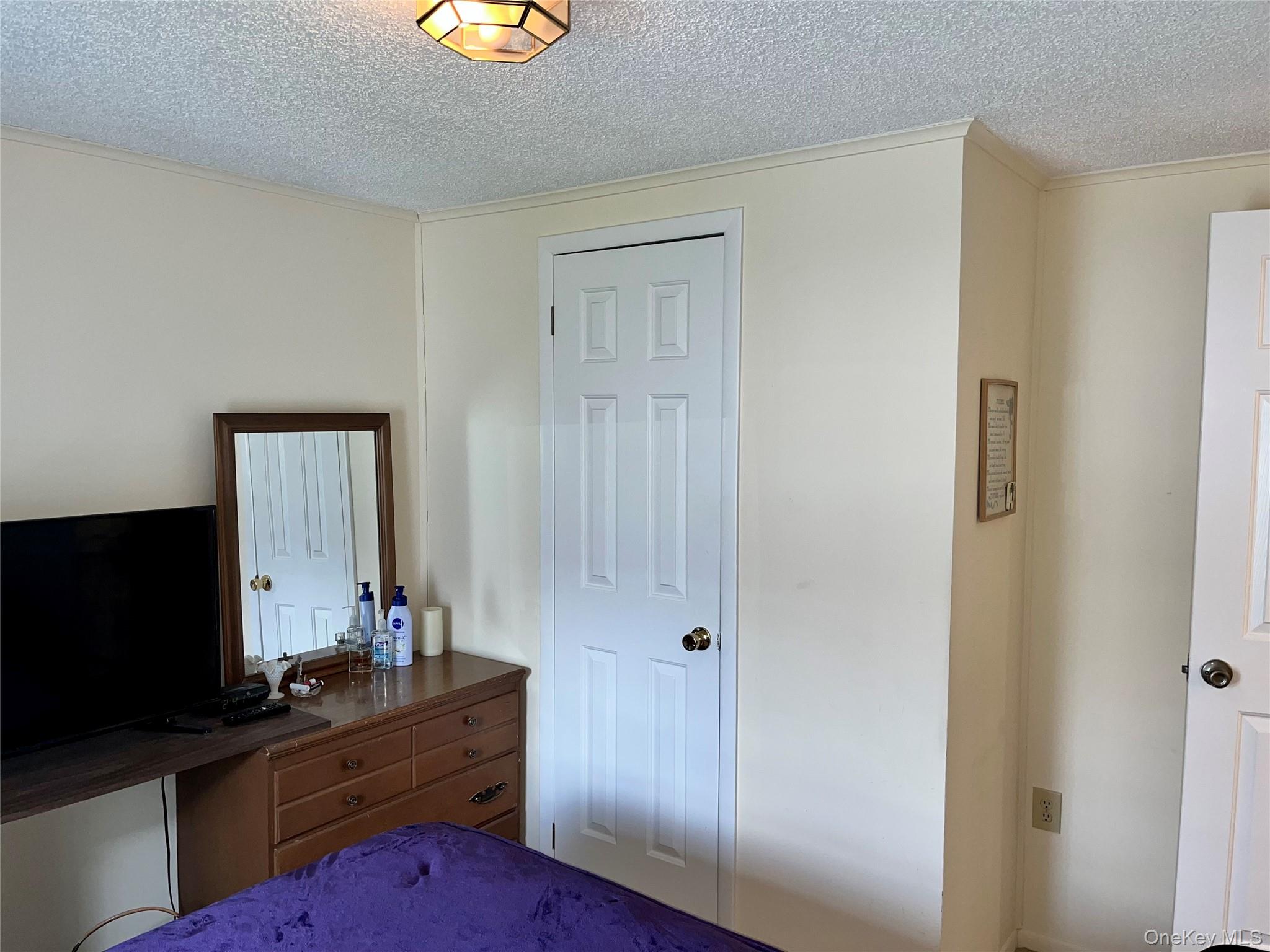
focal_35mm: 26
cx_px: 635
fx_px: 954
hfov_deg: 67.3
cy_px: 476
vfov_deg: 53.1
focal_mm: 5.1
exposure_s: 1/30
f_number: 1.6
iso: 50
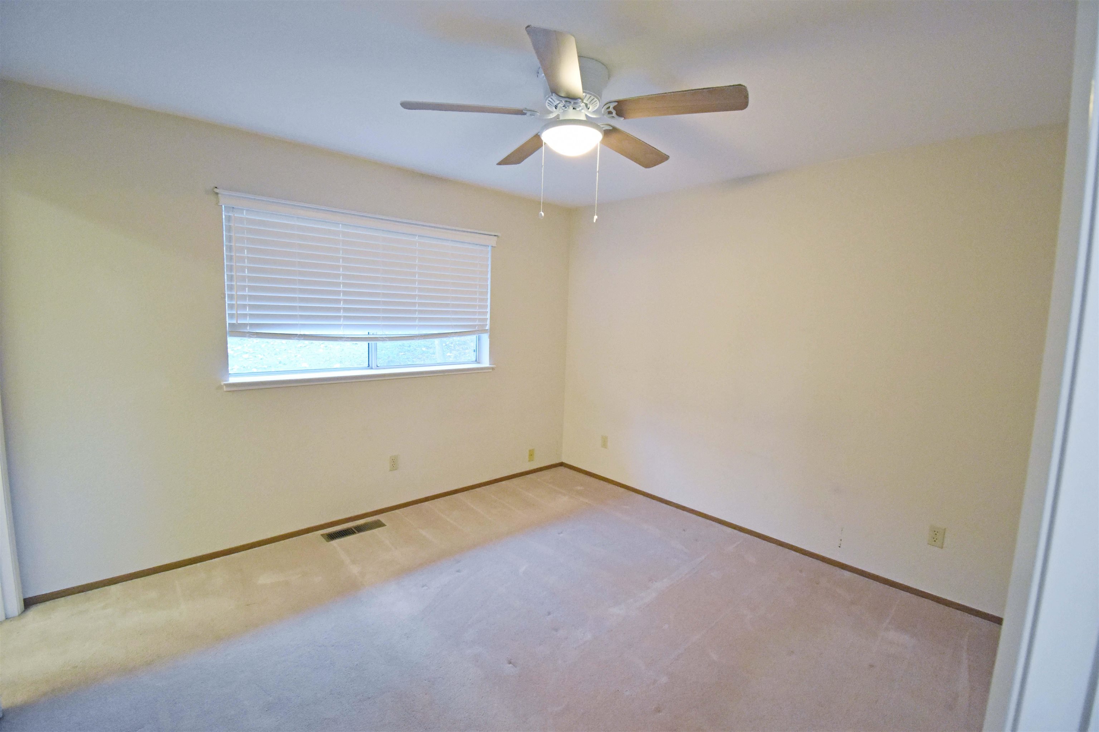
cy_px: 366
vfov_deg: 77.3
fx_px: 458
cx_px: 550
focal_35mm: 15
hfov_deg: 100.4
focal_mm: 10
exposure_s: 1/80
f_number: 4.5
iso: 4000
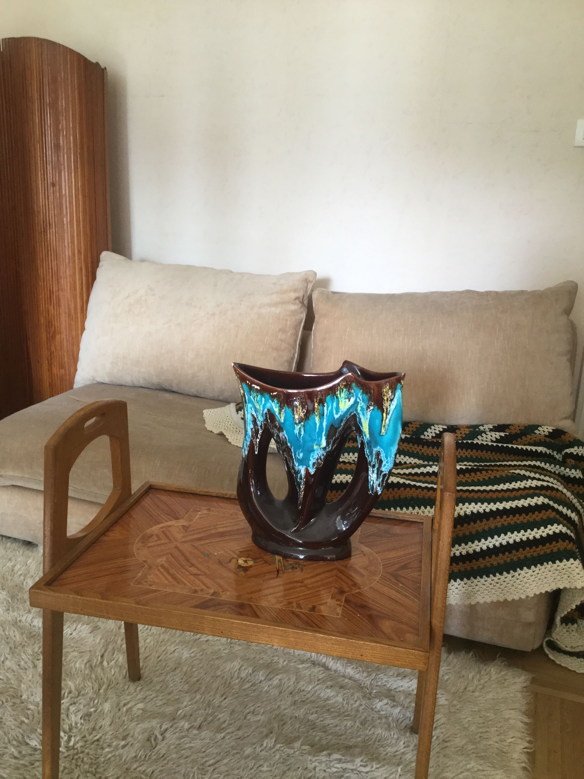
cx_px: 292
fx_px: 697
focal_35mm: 31
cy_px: 390
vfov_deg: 58.4
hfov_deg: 45.4
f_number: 2.4
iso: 80
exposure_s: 1/33
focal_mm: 3.3
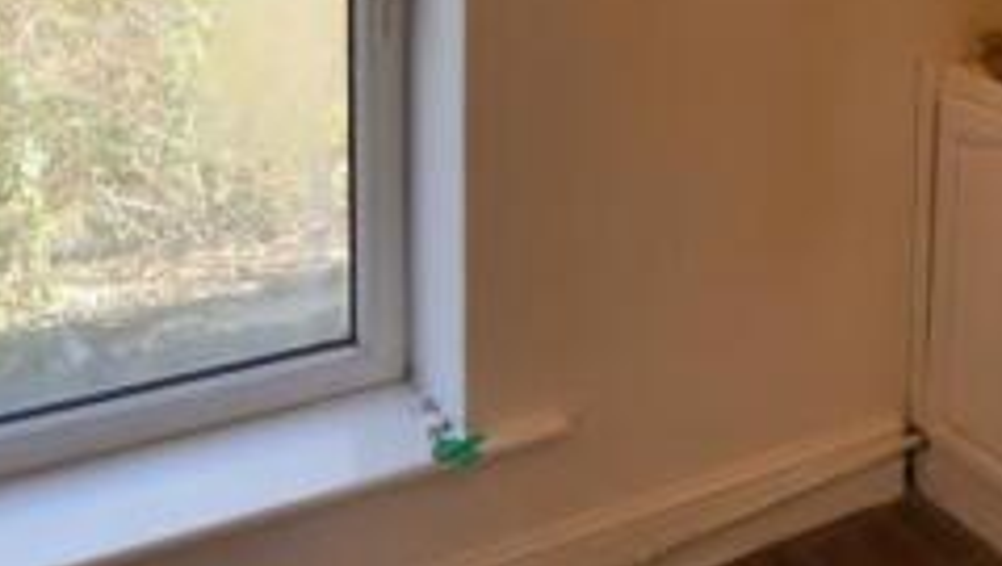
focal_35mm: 43
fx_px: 1144
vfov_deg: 25.0
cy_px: -119
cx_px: 799
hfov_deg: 45.0
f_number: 5.6
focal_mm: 10
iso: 200
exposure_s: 1/125
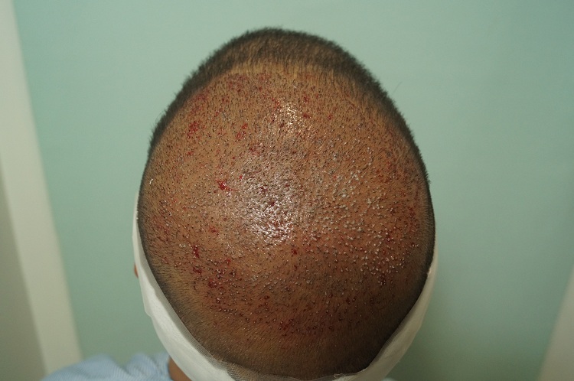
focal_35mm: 33
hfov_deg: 57.3
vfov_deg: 39.9
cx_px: 287
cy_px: 190
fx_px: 525
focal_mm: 22
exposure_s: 1/125
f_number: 5.6
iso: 800
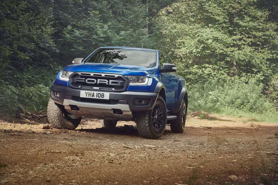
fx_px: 541
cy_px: 92
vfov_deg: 19.5
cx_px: 139
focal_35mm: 70
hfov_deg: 28.8
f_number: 6.3
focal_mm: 70
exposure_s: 1/250
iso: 500
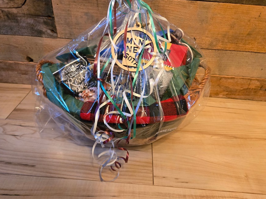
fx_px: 184
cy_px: 102
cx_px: 132
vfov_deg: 56.8
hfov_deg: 71.6
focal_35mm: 24
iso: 1000
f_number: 1.8
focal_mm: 5.4
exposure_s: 1/120
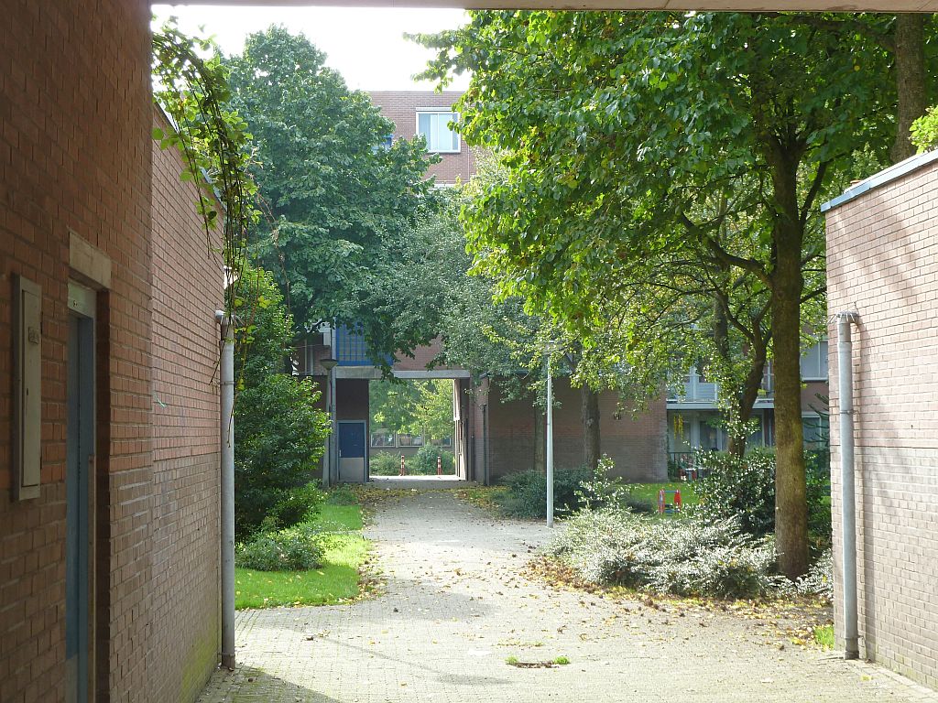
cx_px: 469
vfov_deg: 21.9
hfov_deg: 29.0
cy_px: 352
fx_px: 1816
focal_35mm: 67
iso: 80
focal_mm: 11
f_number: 4.1
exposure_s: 1/50
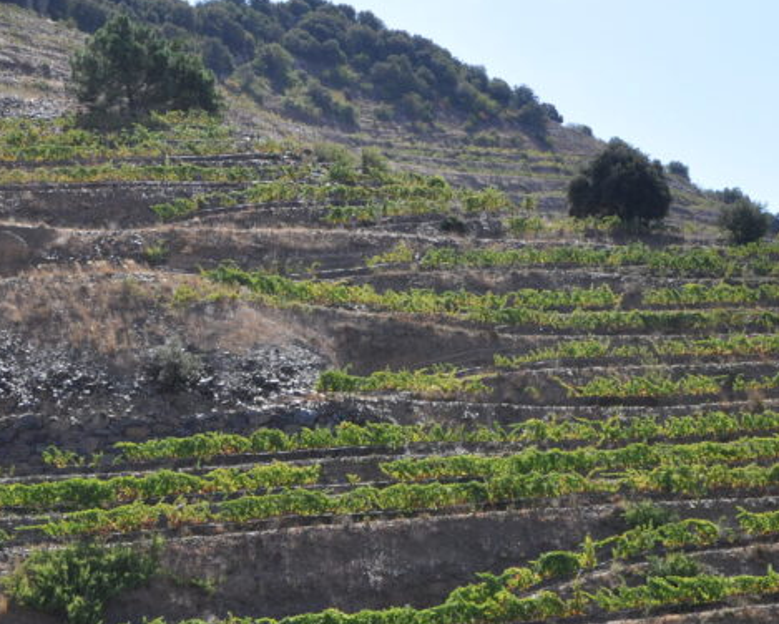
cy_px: 342
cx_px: 281
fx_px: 2123
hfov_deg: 20.7
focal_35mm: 92
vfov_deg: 16.7
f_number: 9
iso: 200
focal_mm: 30
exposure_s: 1/320
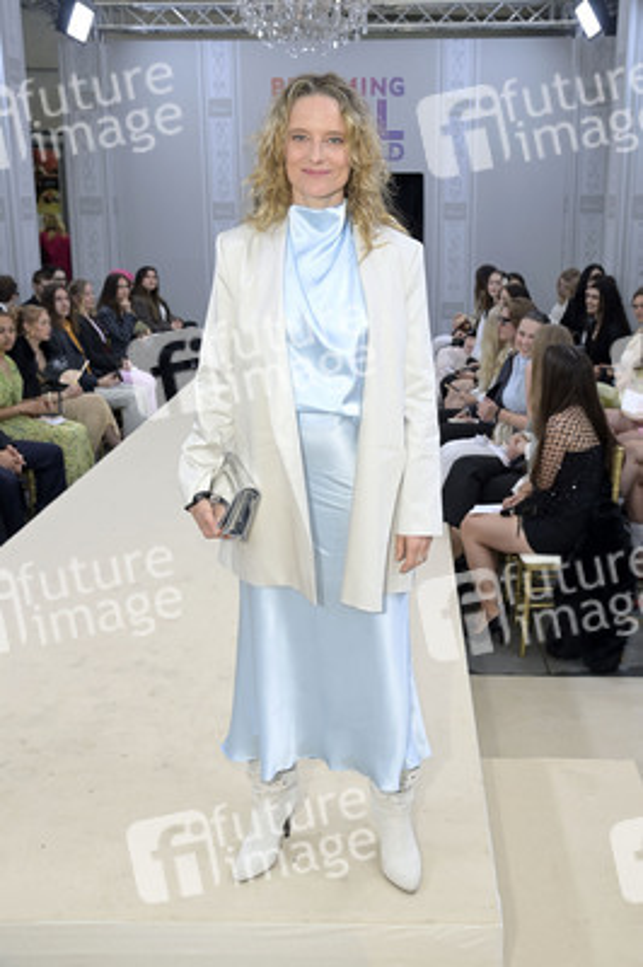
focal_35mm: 35
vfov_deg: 54.5
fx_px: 939
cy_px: 484
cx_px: 322
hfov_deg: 37.8
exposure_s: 1/250
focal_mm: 35
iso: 640
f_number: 5.6
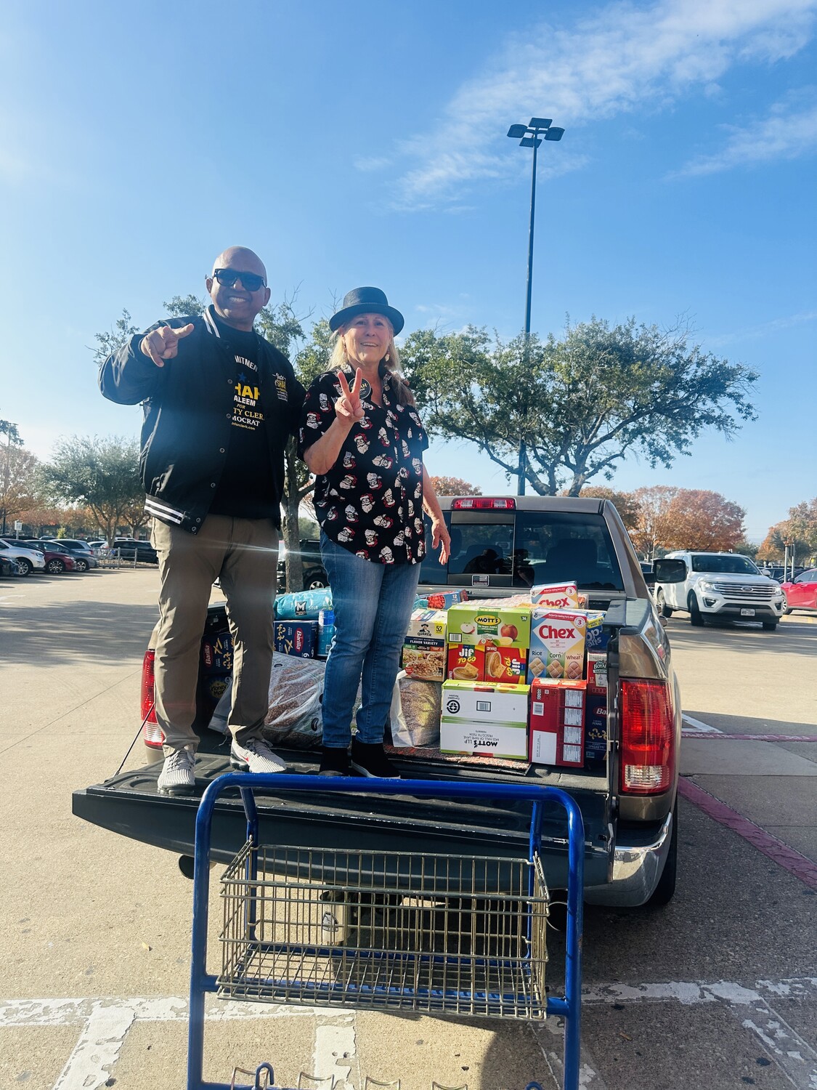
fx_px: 755
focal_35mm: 24
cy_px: 545
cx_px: 408
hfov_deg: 56.8
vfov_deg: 71.6
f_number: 1.78
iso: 80
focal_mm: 6.86
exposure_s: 1/2967
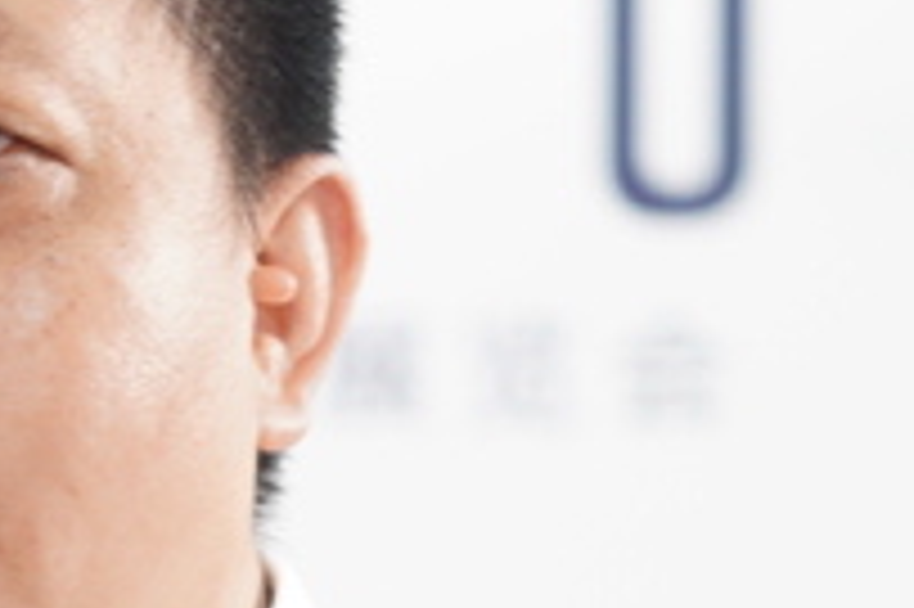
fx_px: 16996
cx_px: -342
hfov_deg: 3.1
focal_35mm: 670
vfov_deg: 2.0
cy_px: 1396
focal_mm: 56
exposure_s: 1/100
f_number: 1.4
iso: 100
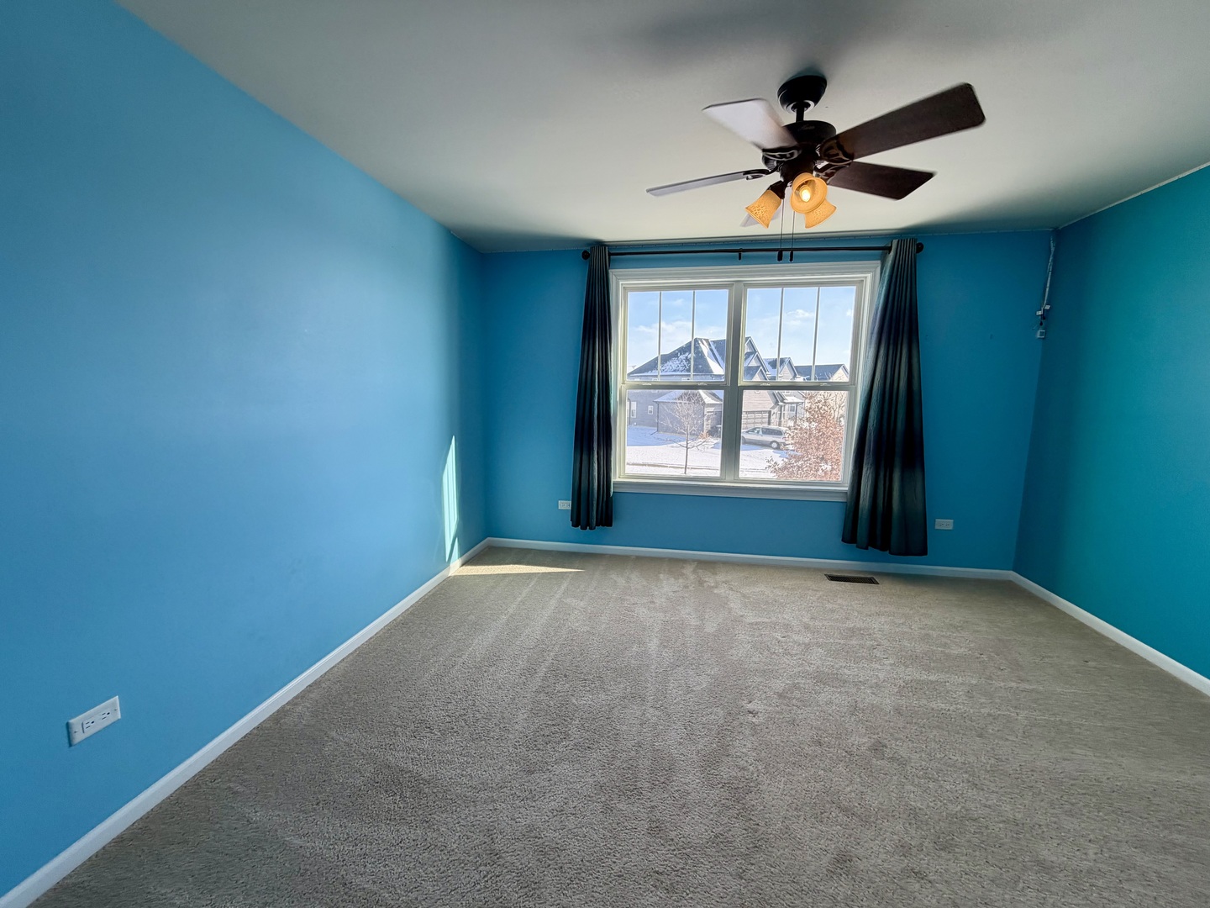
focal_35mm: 14
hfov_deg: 102.1
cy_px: 454
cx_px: 605
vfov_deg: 85.7
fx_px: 489
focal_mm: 2.22
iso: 64
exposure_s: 1/164
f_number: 2.2
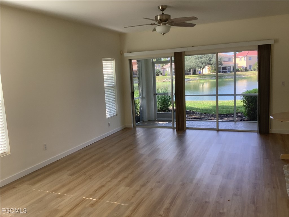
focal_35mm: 31
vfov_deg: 45.4
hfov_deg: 58.4
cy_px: 108
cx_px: 144
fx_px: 259
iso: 64
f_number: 2.4
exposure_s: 1/120
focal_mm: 3.3
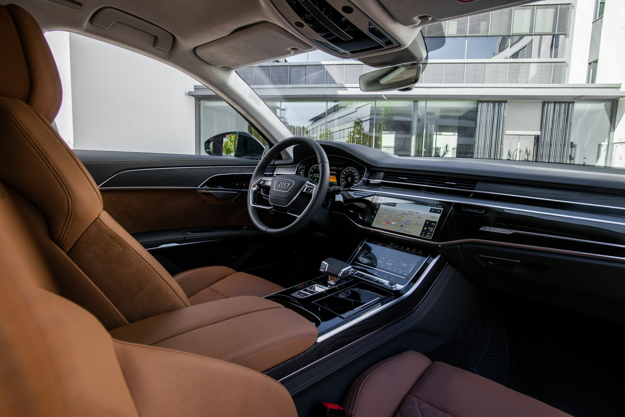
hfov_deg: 84.0
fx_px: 347
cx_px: 312
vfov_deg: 62.0
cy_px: 208
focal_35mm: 20
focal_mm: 20
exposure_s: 1/250
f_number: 8
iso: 400
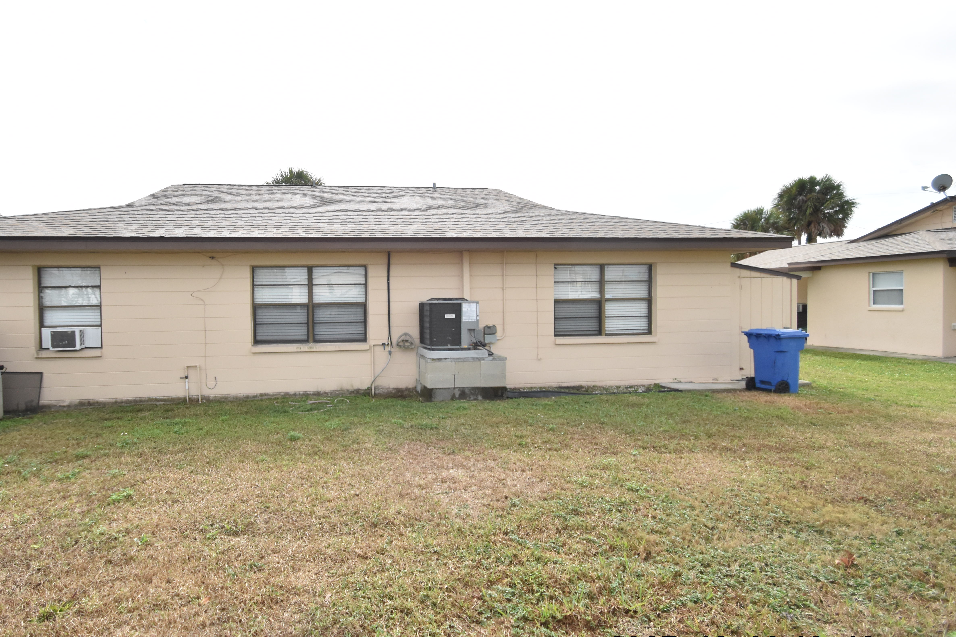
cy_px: 307
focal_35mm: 19
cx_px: 385
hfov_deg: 85.9
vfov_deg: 64.5
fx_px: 505
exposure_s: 1/4000
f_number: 3.5
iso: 800
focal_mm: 10
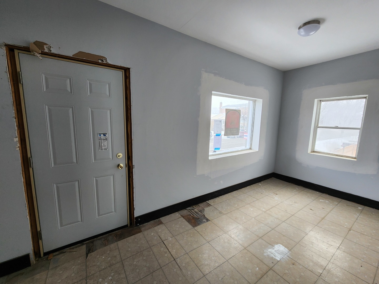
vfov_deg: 89.9
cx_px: 190
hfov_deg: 106.2
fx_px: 142
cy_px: 142
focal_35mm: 13
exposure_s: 1/60
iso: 125
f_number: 2.2
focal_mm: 2.2
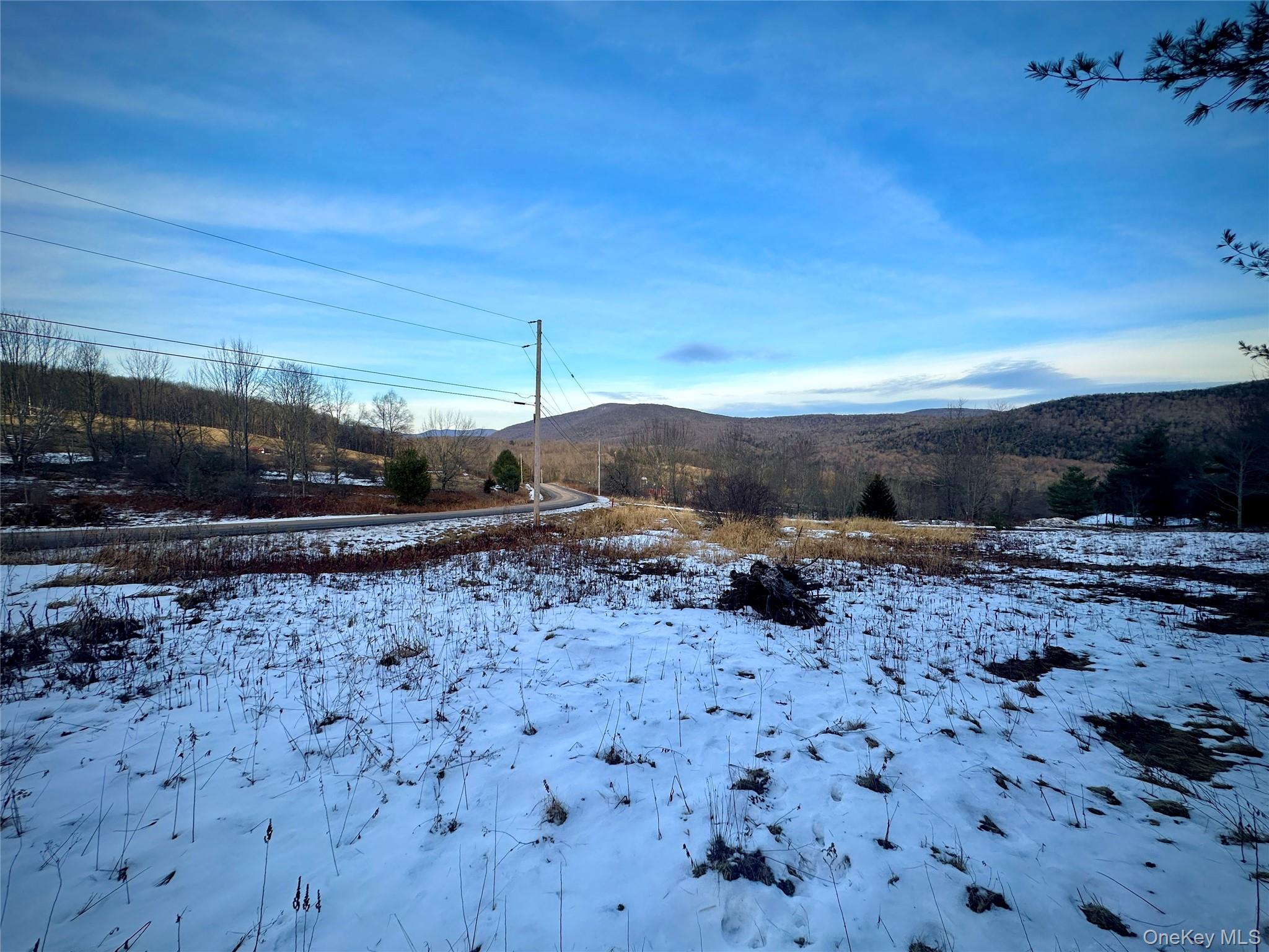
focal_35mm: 14
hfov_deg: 102.1
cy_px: 476
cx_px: 634
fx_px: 513
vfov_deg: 85.7
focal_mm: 2.22
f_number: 2.2
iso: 40
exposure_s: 1/861
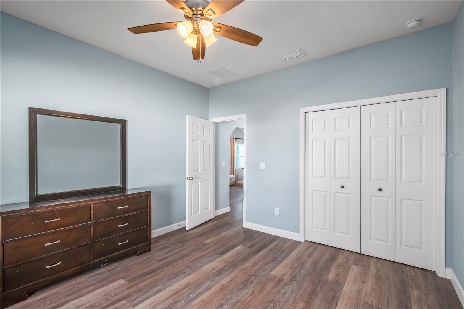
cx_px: 232
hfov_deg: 100.4
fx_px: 193
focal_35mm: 15
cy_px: 154
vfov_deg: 77.3
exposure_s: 1/2.5
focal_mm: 10
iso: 250
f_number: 9
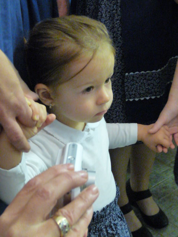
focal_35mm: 68
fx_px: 466
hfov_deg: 21.6
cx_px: 89
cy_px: 118
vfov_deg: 28.6
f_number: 3
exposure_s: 1/10
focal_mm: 6.8
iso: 800
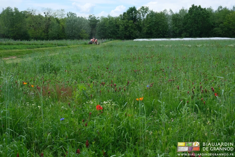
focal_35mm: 45
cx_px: 118
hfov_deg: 43.6
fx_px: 294
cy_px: 78
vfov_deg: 29.9
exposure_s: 1/420
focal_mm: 30.2
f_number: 8
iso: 320
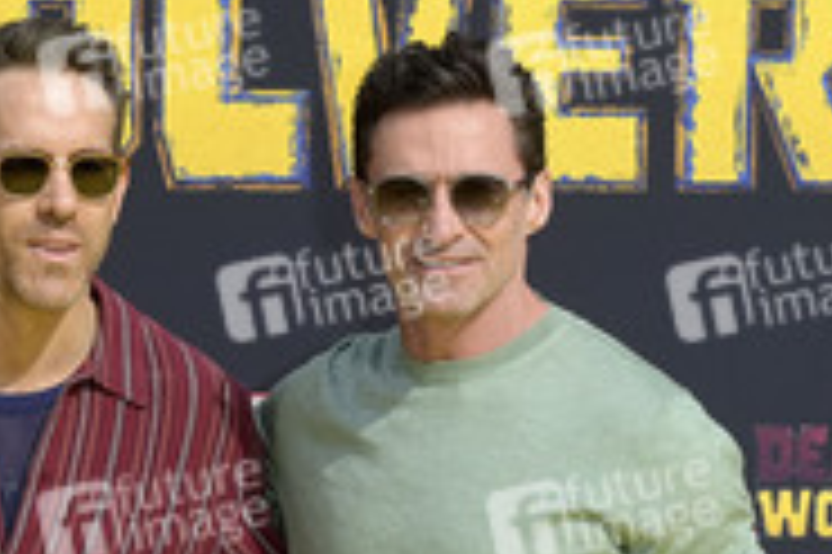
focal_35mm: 249
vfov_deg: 5.5
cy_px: 626
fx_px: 5749
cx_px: 214
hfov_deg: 8.3
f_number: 16
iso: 320
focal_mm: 102
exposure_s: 1/250
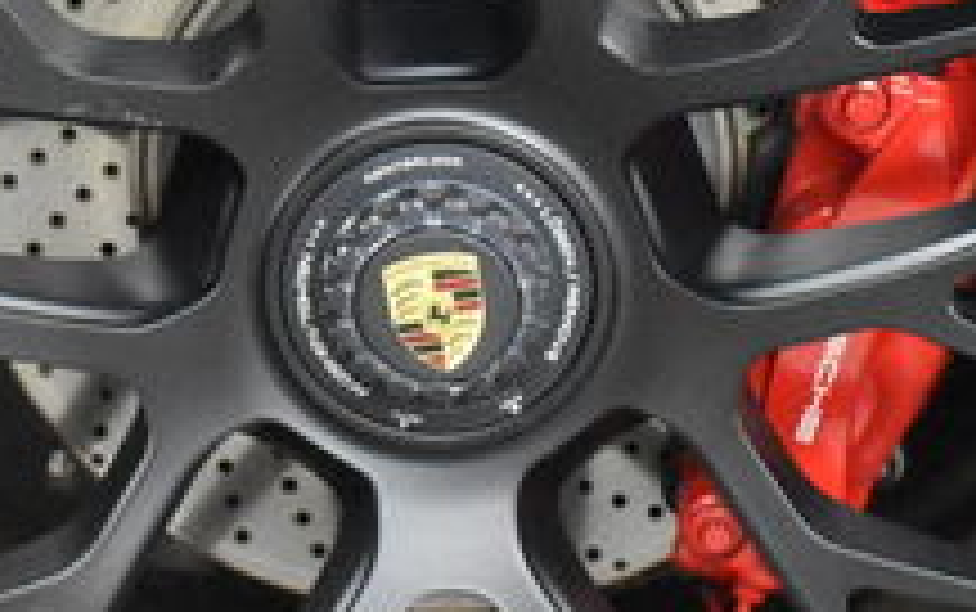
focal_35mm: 168
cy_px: 230
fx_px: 4467
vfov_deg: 7.8
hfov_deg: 12.5
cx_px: 450
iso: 8000
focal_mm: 31
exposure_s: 1/125
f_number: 4.2
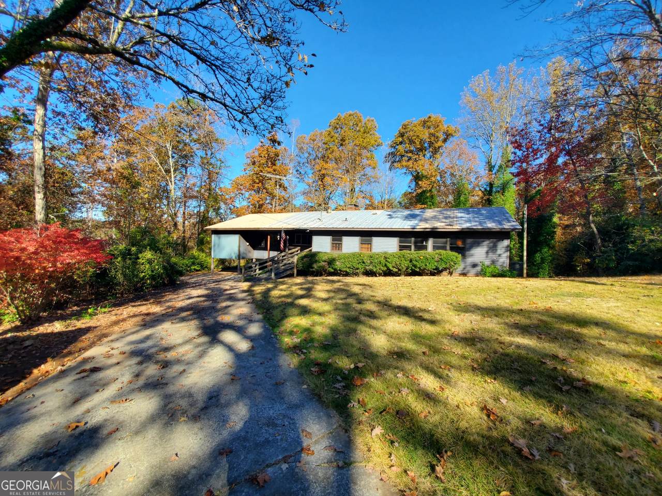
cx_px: 331
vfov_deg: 89.9
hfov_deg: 106.2
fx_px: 249
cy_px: 248
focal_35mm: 13
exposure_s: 1/483
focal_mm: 1.8
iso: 50
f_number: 2.2
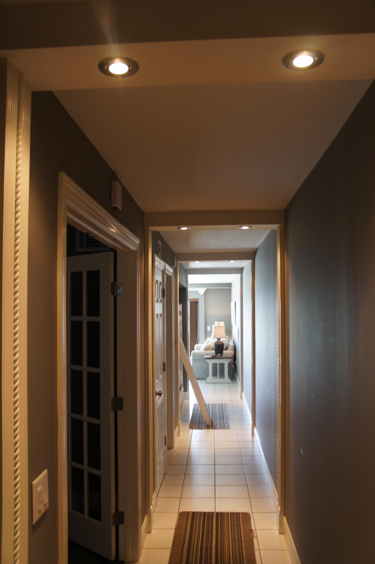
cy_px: 282
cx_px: 188
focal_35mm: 30
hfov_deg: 43.6
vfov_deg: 62.0
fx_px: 469
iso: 250
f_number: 4
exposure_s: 1/30
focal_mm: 20
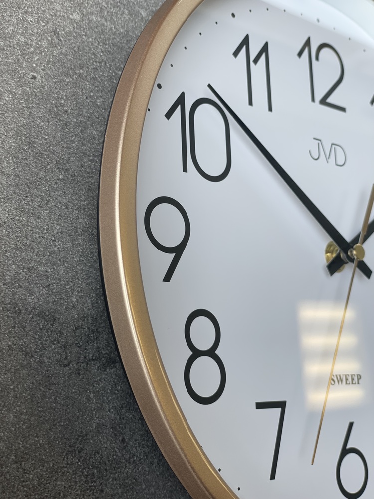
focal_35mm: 52
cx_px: 187
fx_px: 749
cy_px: 250
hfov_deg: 28.0
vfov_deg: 36.8
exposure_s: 1/279
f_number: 2
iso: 32
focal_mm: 6
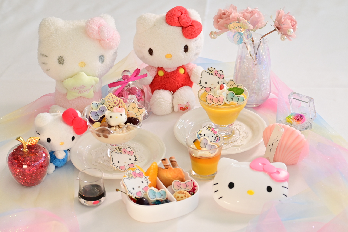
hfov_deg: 19.5
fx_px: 1015
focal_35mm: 105
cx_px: 174
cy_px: 116
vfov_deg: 13.0
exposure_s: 1/400
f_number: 4.8
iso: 800
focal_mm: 70
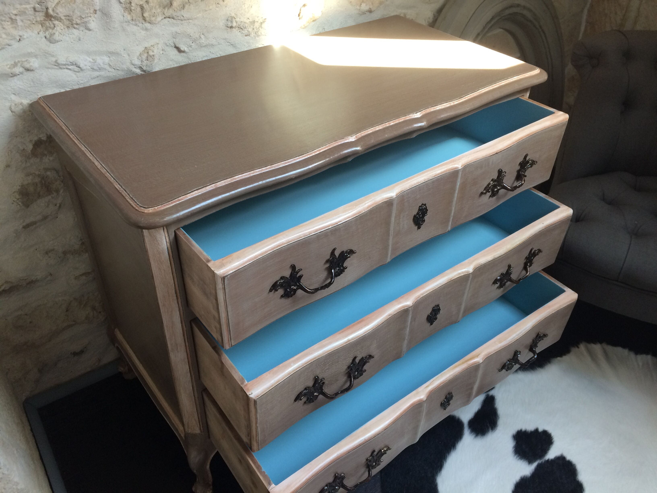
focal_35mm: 29
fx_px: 550
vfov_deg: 48.2
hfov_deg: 61.7
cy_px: 246
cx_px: 328
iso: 64
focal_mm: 4.15
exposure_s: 1/33
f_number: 2.2
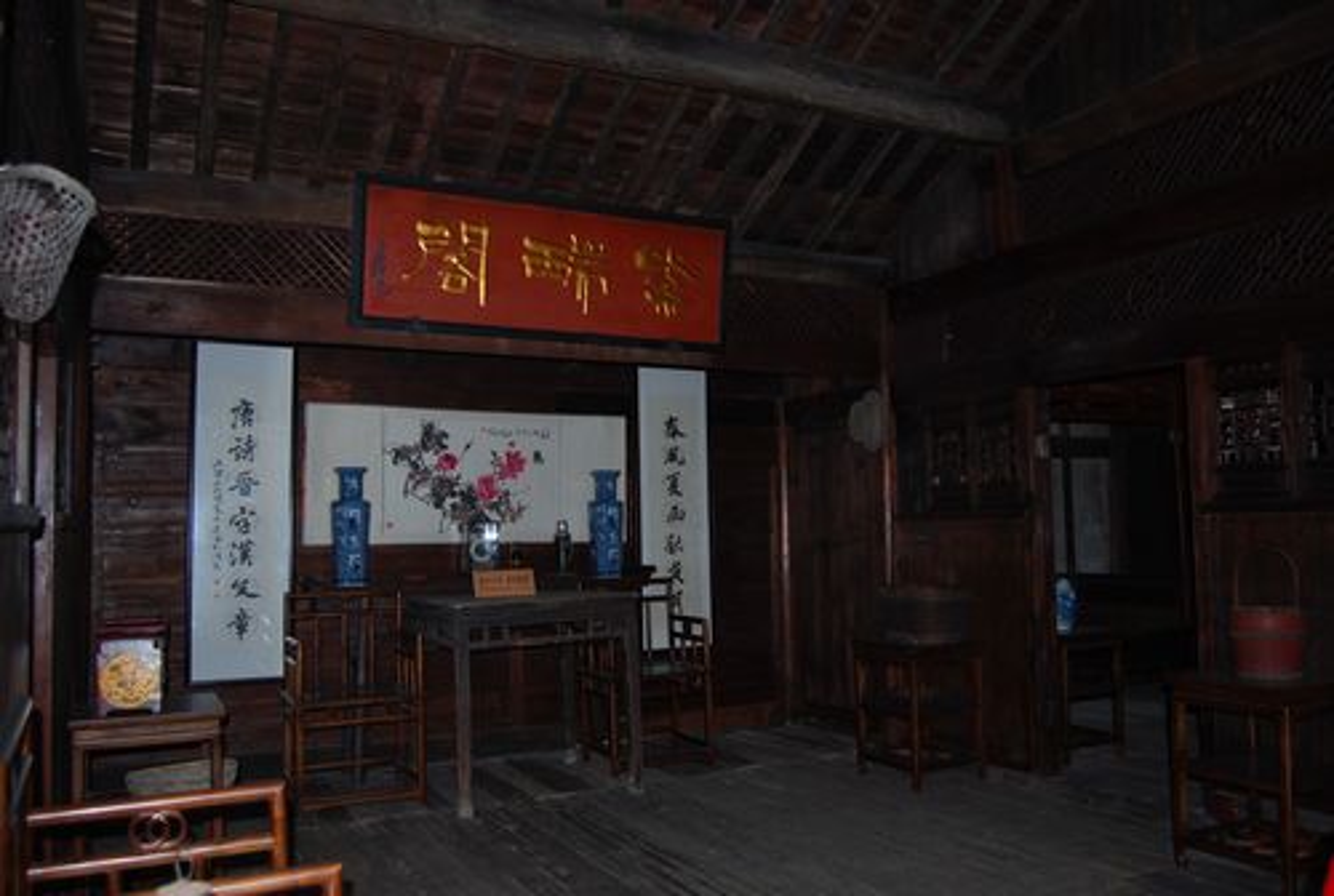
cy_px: 448
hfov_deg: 67.3
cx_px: 667
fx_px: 1003
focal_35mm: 27
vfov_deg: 48.2
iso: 100
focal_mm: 18
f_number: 3.5
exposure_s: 1/60
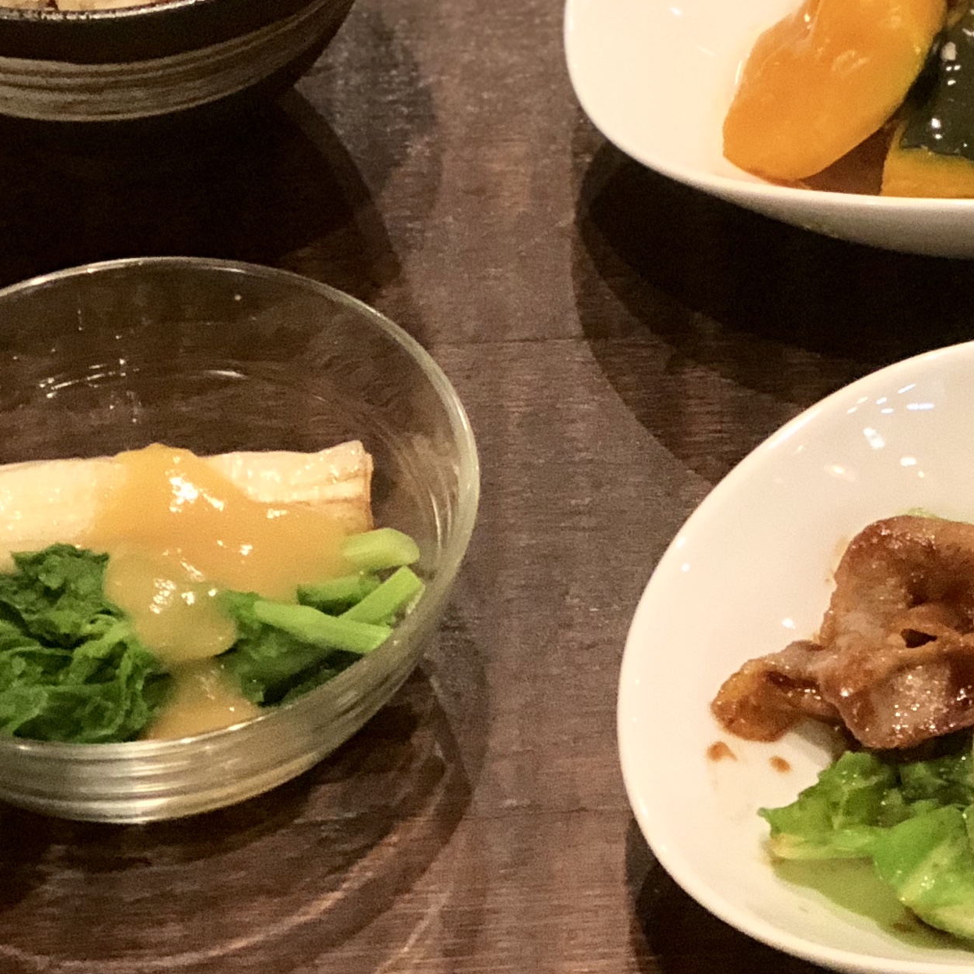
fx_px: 5189
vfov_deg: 10.6
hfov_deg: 10.6
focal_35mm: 163
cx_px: 1111
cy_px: -58
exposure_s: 1/60
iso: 400
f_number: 2.8
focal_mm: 6.6
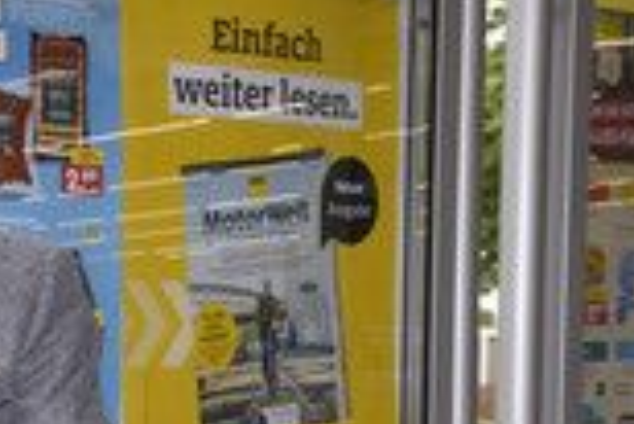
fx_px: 1957
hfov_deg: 17.1
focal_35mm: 111
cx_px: -228
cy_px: 403
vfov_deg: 12.3
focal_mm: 38
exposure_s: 1/100
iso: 160
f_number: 8
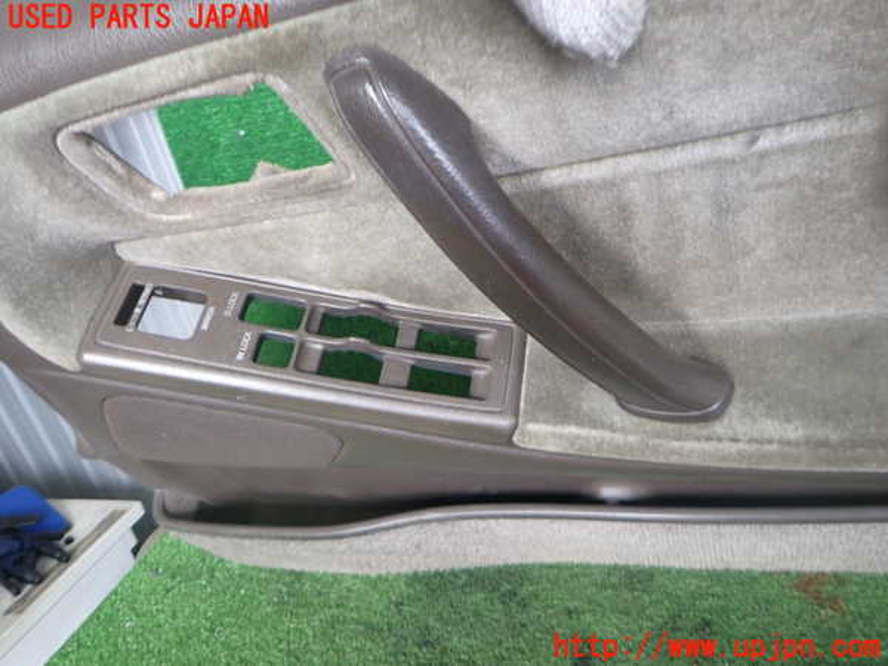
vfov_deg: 54.9
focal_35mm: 25
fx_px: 641
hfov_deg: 69.4
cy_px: 333
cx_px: 444
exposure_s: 1/60
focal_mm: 4.5
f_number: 2
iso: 200
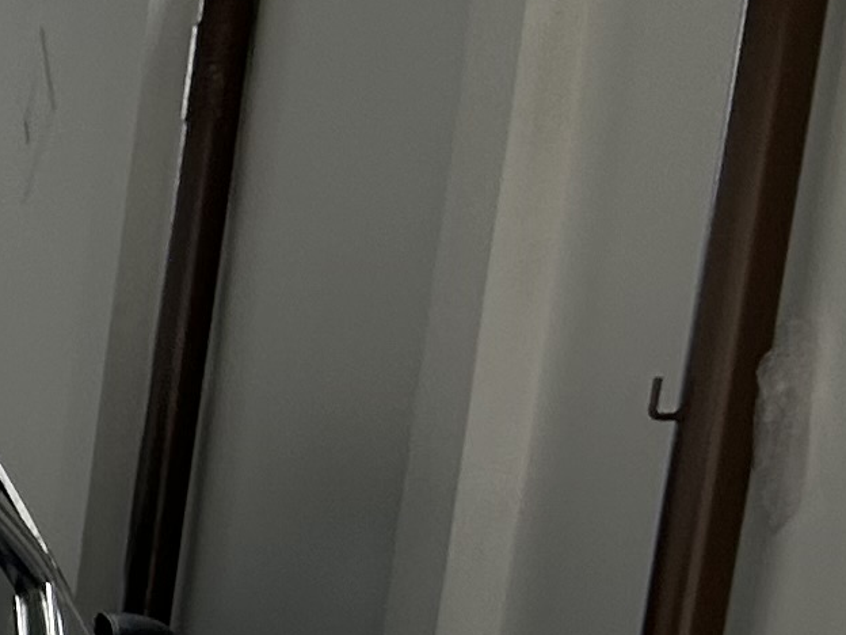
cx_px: -1544
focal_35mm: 168
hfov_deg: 9.6
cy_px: 1402
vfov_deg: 8.3
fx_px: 4106
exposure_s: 1/121
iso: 64
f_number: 1.5
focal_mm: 5.7
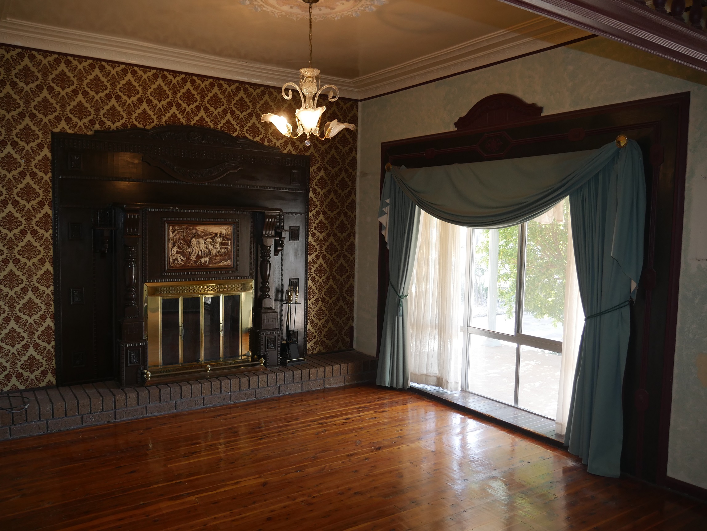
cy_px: 266
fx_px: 572
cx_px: 354
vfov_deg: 49.8
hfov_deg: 63.4
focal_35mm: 28
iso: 400
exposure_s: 1/60
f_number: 3.5
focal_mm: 14
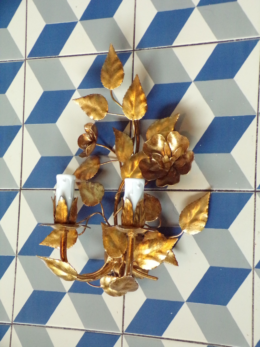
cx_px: 130
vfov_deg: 22.8
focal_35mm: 86
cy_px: 174
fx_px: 861
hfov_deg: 17.2
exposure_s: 1/45
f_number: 4
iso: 800
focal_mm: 15.4
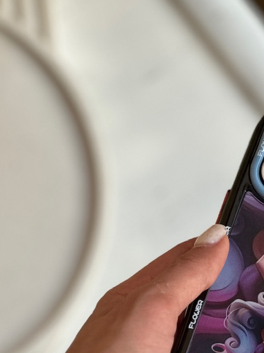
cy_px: 333
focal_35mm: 166
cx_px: 243
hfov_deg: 8.9
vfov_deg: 11.8
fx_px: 1689
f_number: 2.8
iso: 100
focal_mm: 9
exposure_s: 1/121
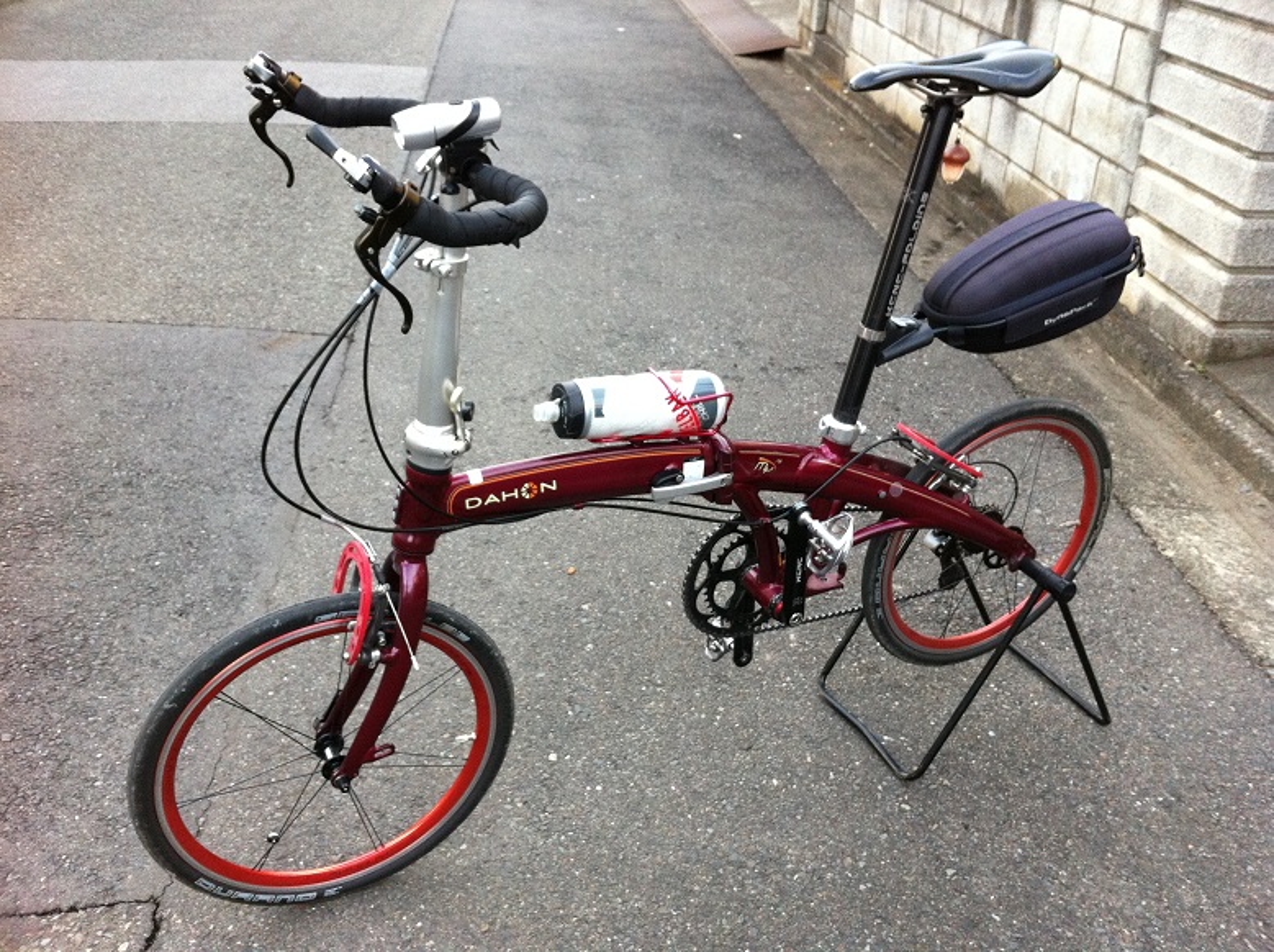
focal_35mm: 35
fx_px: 1286
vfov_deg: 40.6
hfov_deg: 52.7
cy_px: 476
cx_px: 637
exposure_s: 1/120
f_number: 2.8
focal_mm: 3.85
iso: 125
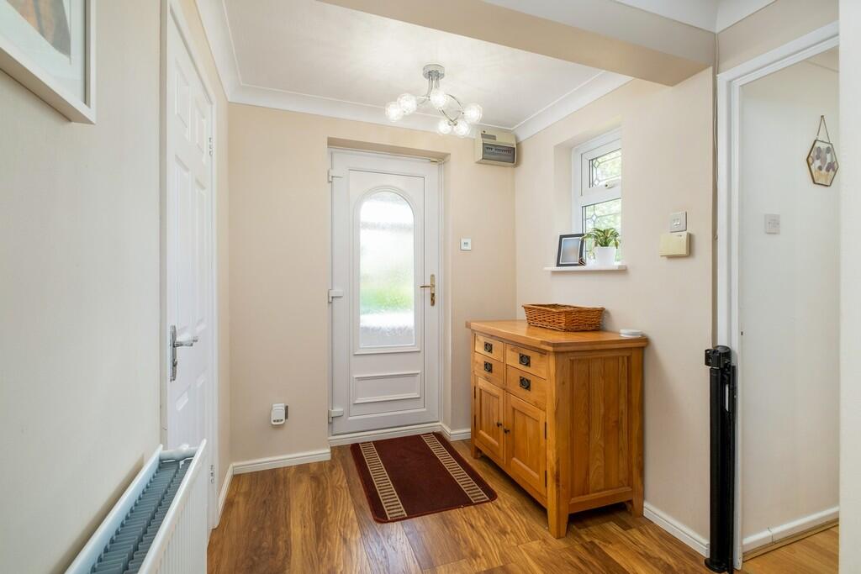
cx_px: 430
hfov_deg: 96.7
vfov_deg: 73.8
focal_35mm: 16
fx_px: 383
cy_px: 287
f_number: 7.1
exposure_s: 1/20
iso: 200
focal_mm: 10.5
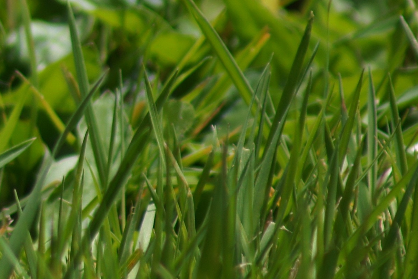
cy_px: -30
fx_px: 21154
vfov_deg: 0.8
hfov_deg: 1.1
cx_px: -369
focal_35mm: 1822
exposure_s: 1/500
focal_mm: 300
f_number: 5.6
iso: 125
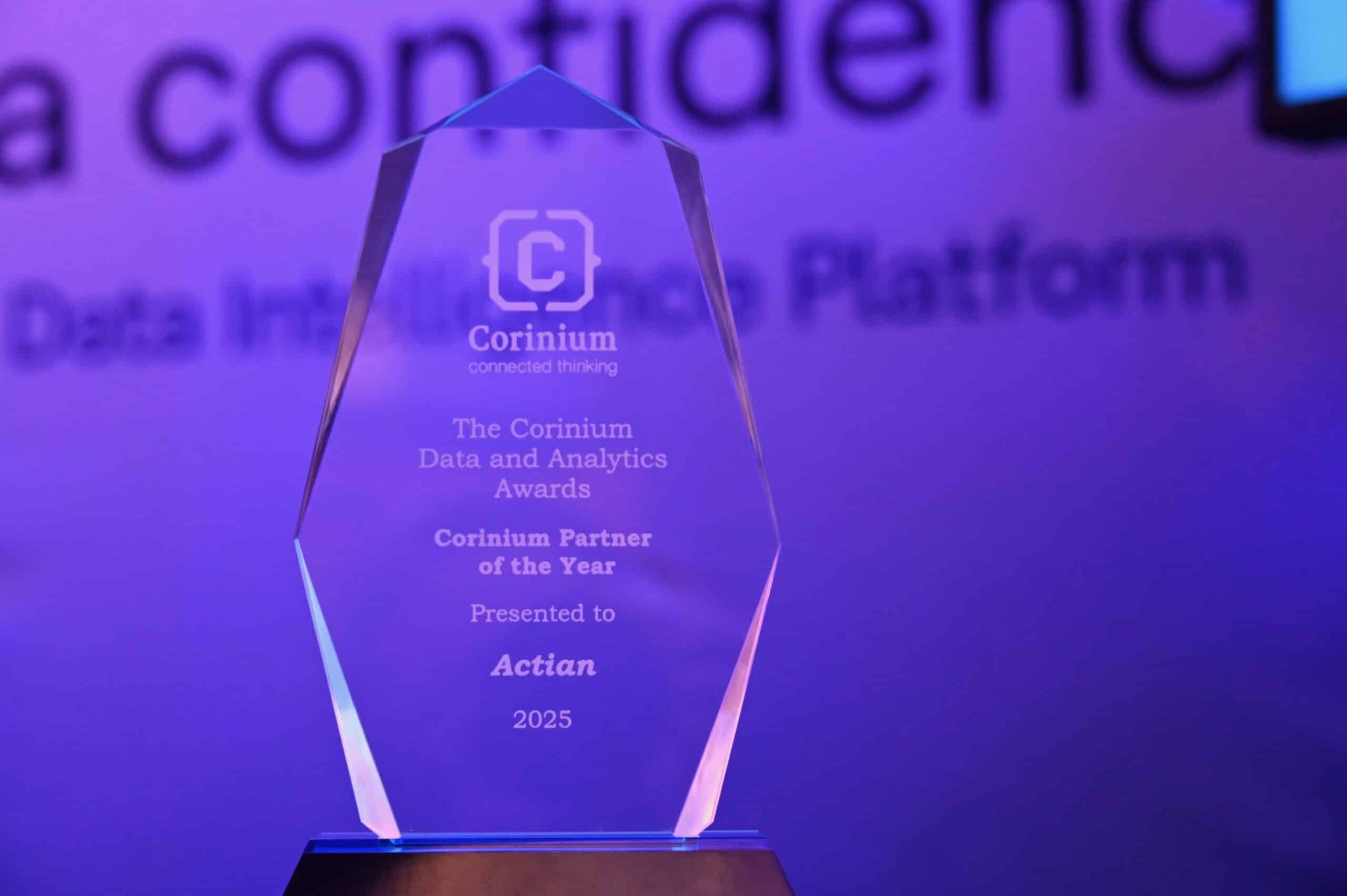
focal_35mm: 66
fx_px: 2468
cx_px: 674
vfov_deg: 20.6
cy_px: 448
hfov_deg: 30.5
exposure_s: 1/60
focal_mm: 66
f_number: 6
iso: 5000
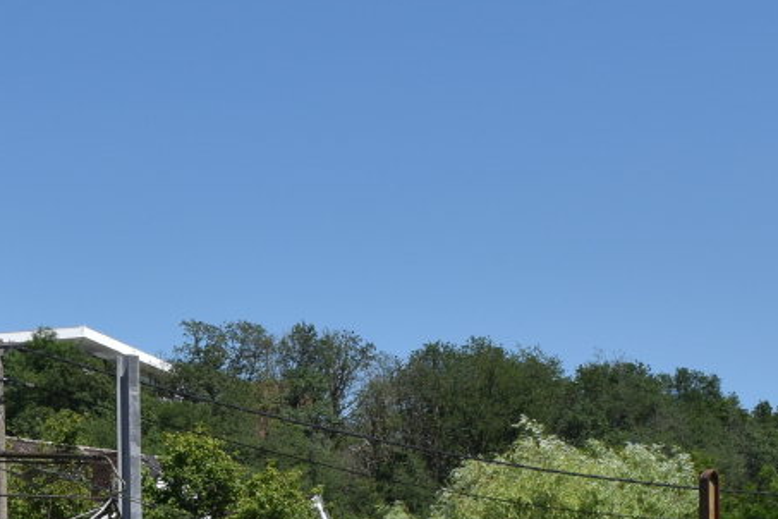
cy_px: 681
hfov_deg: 18.0
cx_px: 64
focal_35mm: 112
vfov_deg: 11.9
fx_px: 2420
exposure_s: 1/500
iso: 100
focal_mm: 26
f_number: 8
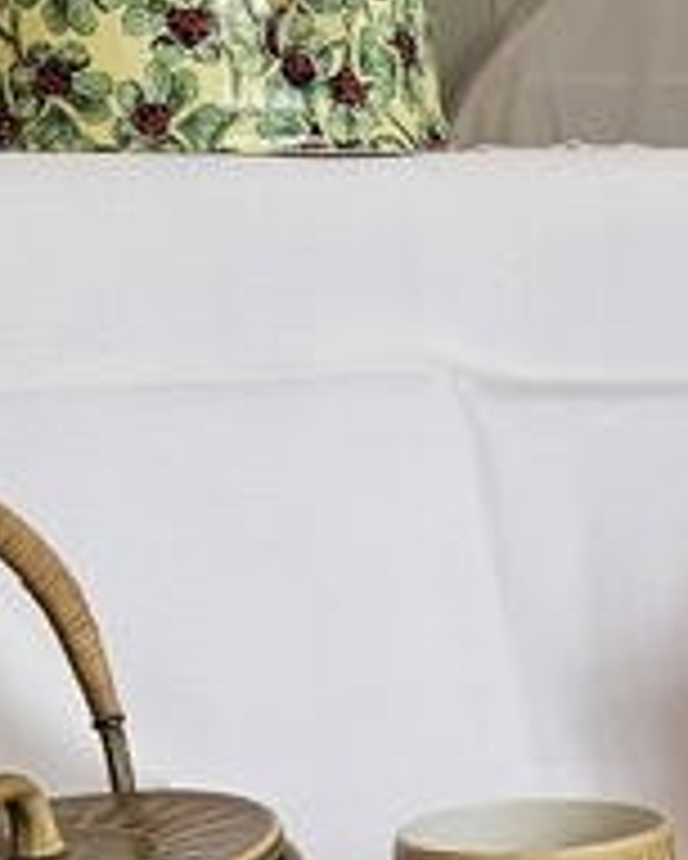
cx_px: 998
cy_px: 792
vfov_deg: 16.7
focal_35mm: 113
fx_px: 2874
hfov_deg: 13.0
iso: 80
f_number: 1.8
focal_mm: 5.4
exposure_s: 1/180
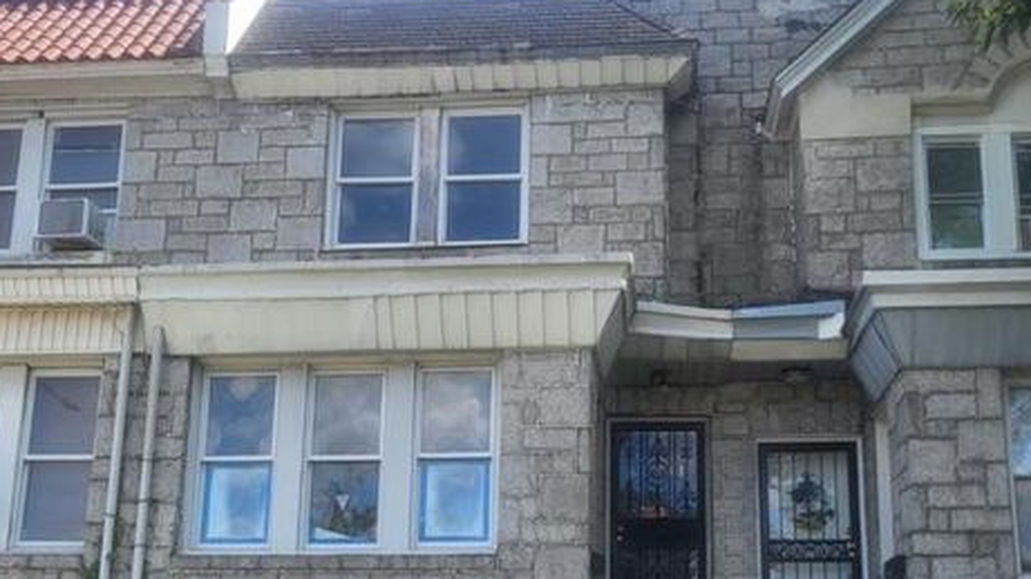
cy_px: 468
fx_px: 1121
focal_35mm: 41
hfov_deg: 49.4
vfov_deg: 28.3
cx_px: 532
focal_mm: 5.4
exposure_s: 1/1176
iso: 40
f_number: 1.8
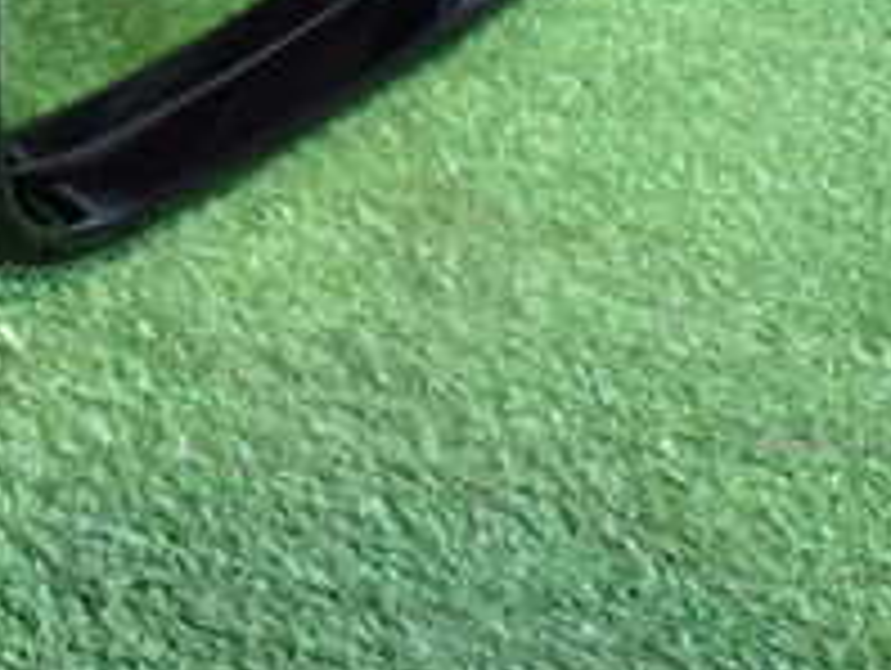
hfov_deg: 16.0
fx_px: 2964
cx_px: -342
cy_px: -22
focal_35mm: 115
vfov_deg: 12.7
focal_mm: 6.83
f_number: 2.7
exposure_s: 1/40
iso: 640
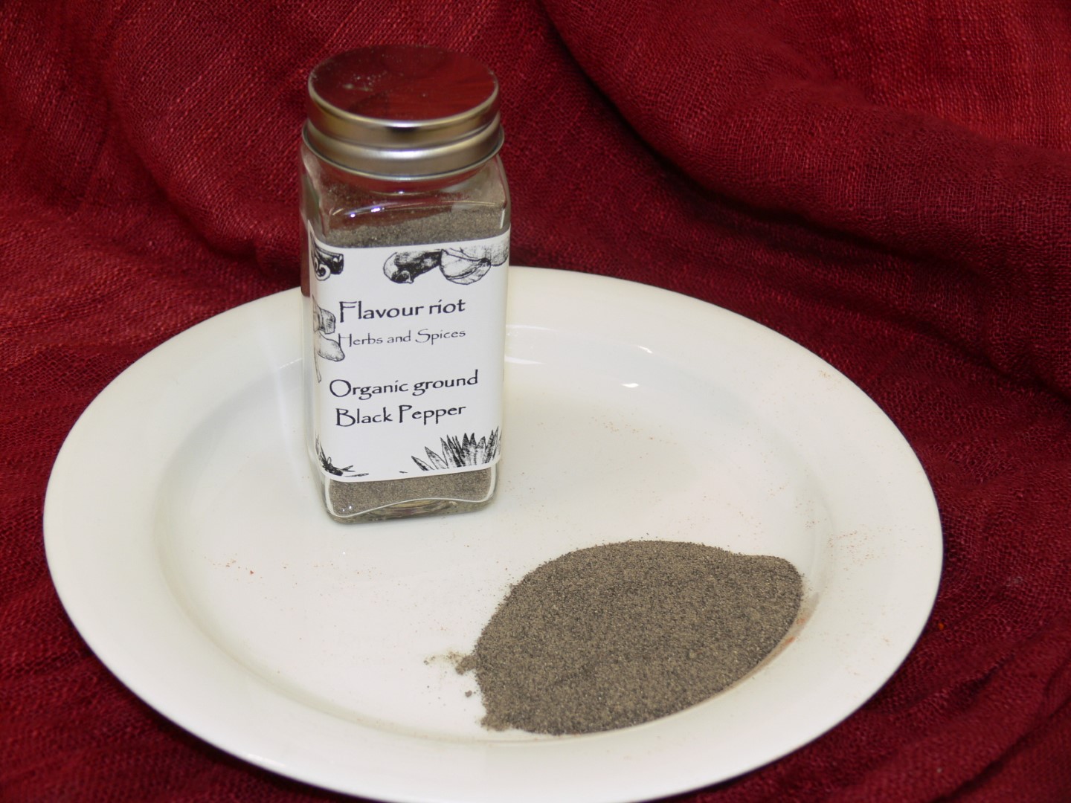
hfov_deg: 30.3
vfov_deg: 22.9
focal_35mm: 64
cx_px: 536
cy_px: 402
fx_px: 1980
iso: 80
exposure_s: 1/40
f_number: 3.2
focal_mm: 13.6
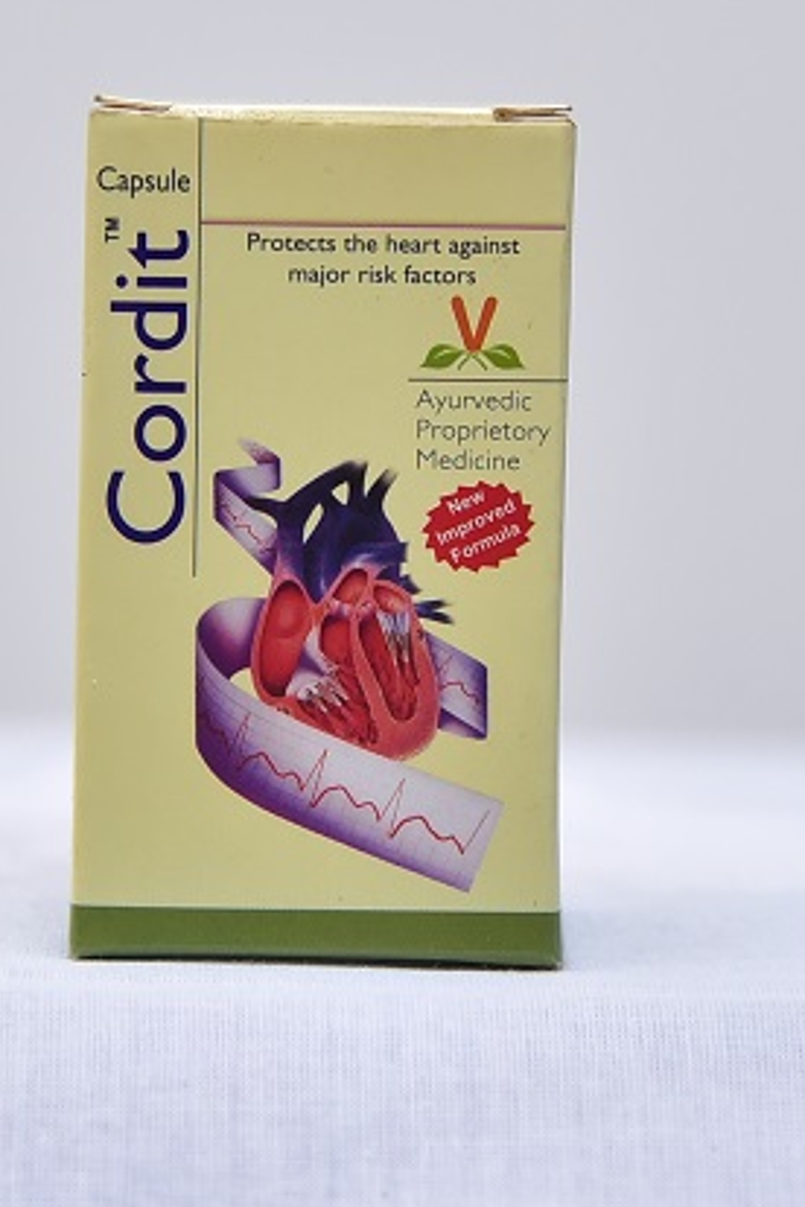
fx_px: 3320
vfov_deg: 20.6
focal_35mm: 99
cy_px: 513
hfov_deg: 13.8
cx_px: 368
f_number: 4
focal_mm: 78
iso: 1250
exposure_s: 1/125
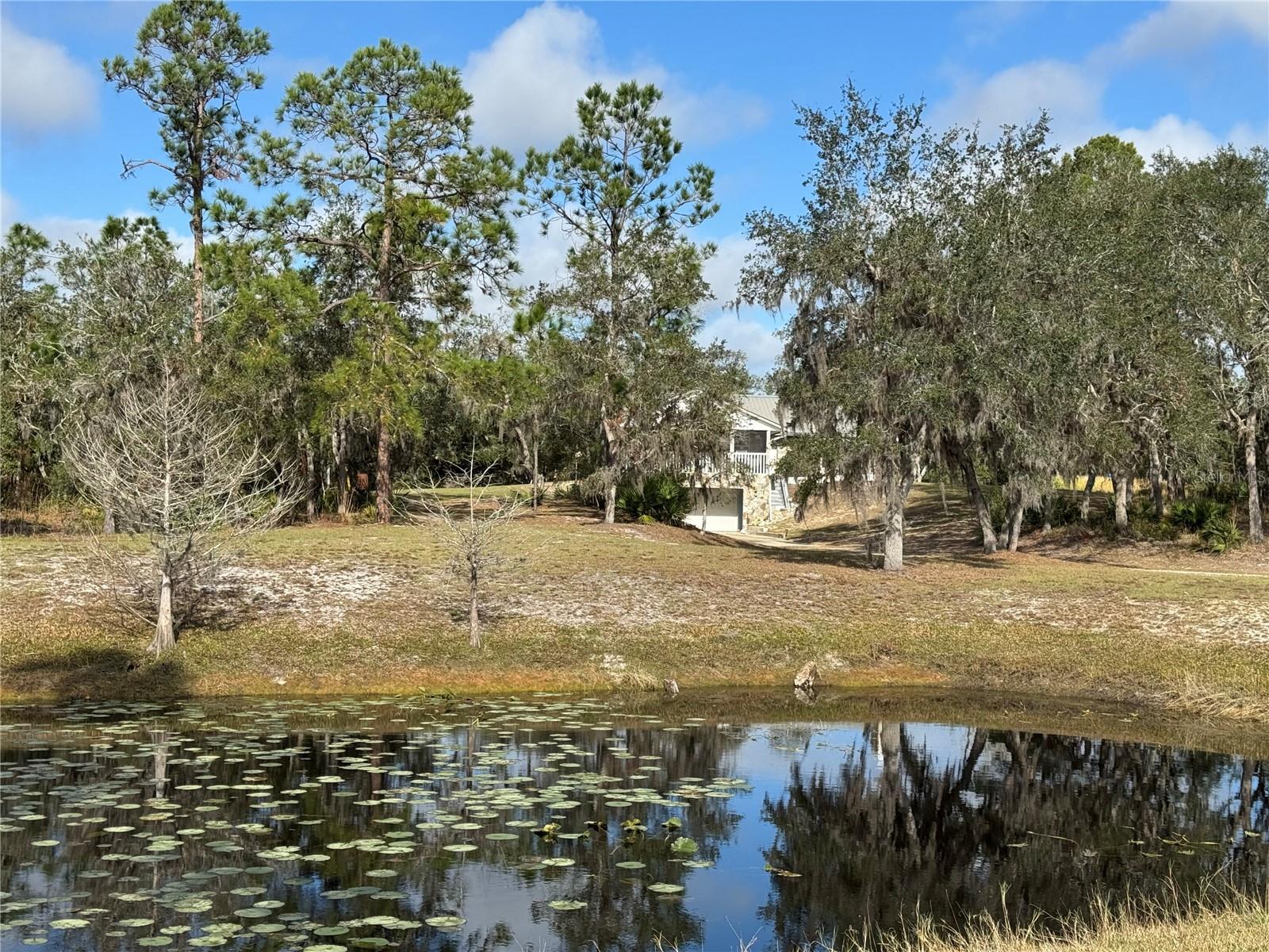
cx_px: 634
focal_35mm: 48
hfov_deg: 39.7
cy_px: 476
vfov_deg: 30.3
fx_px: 1760
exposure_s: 1/3610
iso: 64
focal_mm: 6.76
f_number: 1.78
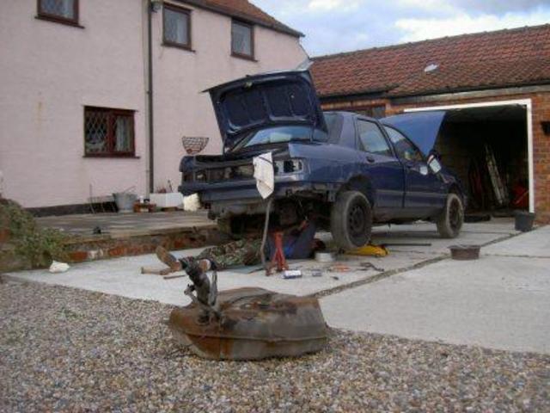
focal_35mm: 39
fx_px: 620
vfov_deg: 36.8
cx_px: 275
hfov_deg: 47.9
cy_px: 206
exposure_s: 1/185
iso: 100
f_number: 2.8
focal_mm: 8
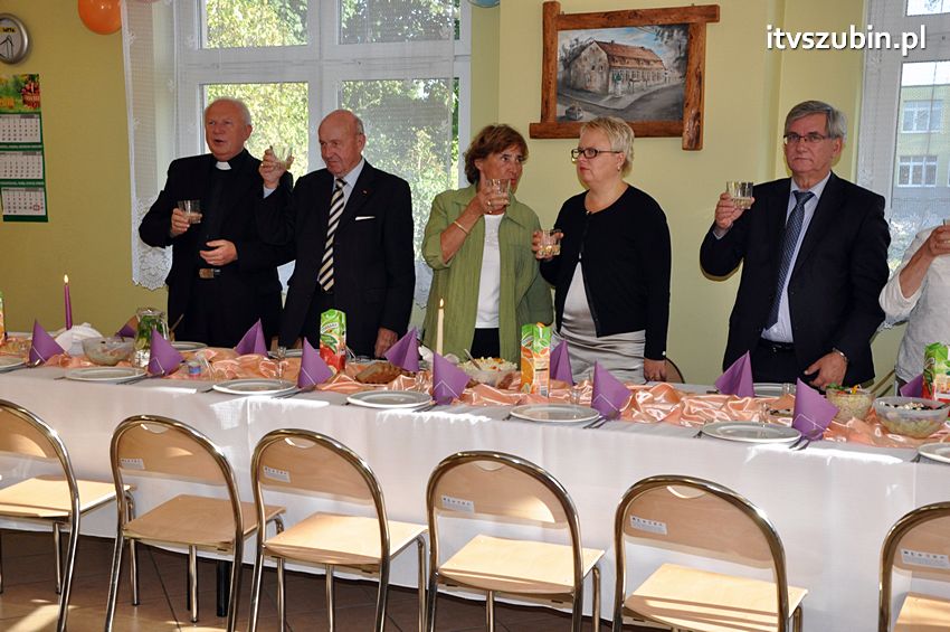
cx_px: 475
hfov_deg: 43.6
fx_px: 1186
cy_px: 316
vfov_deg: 29.8
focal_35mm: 45
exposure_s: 1/160
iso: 800
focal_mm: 30
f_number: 6.3
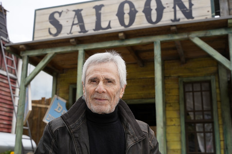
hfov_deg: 43.6
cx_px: 116
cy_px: 77
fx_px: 290
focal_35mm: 45
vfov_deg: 29.8
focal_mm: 45
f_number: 5.6
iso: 640
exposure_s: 1/1250
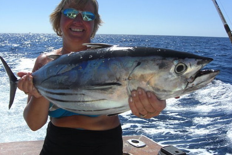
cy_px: 74
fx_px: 258
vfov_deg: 33.4
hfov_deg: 48.4
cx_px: 116
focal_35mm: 40
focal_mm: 7.9
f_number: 8
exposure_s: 1/250
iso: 80
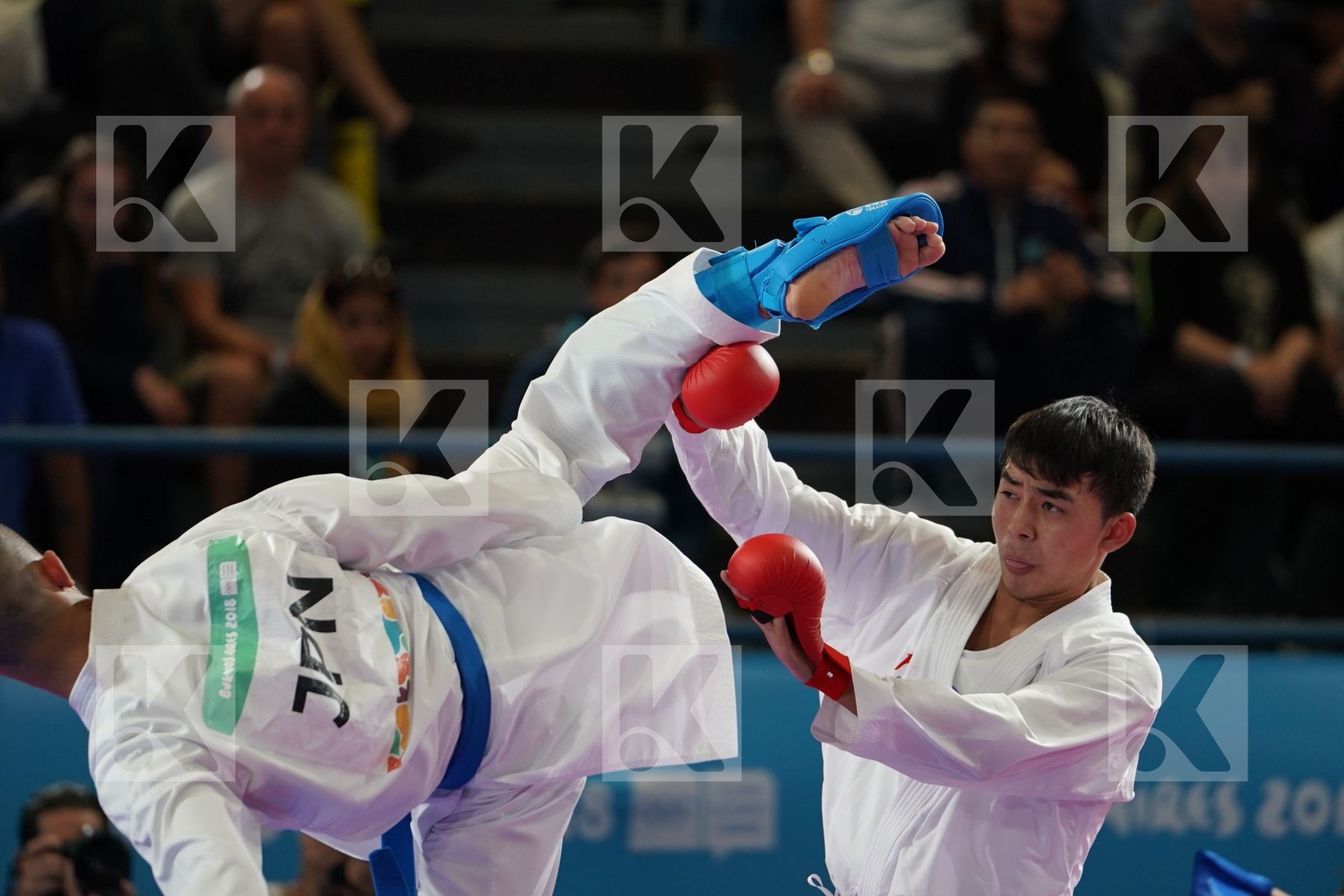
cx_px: 672
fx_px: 11087
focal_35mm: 297
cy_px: 448
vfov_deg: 4.6
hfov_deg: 6.9
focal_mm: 198
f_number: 2.8
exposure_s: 1/1000
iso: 1250
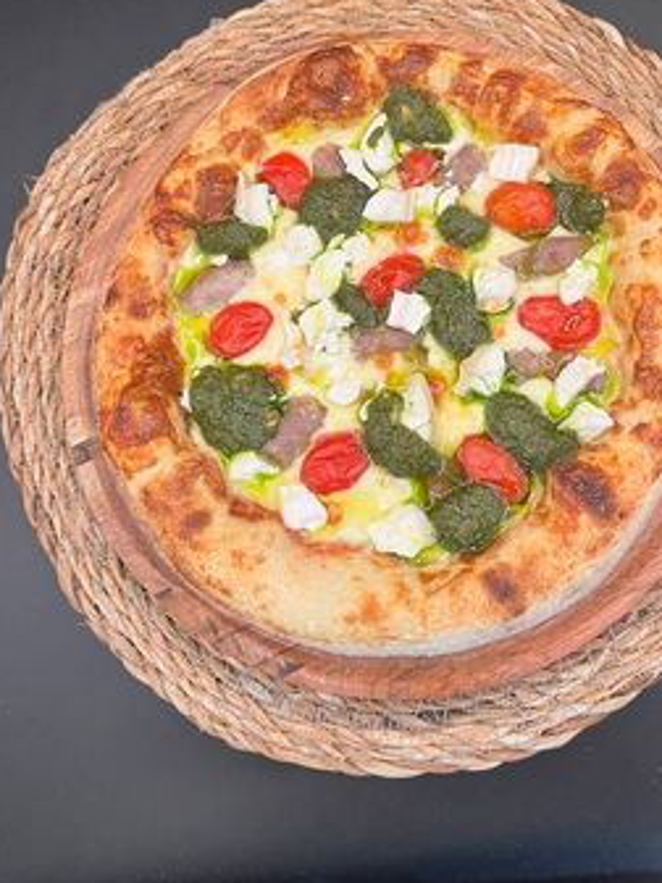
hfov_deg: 42.7
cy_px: 331
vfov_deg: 54.7
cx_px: 410
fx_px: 841
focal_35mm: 33
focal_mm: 5.7
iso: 200
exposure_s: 1/50
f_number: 1.5
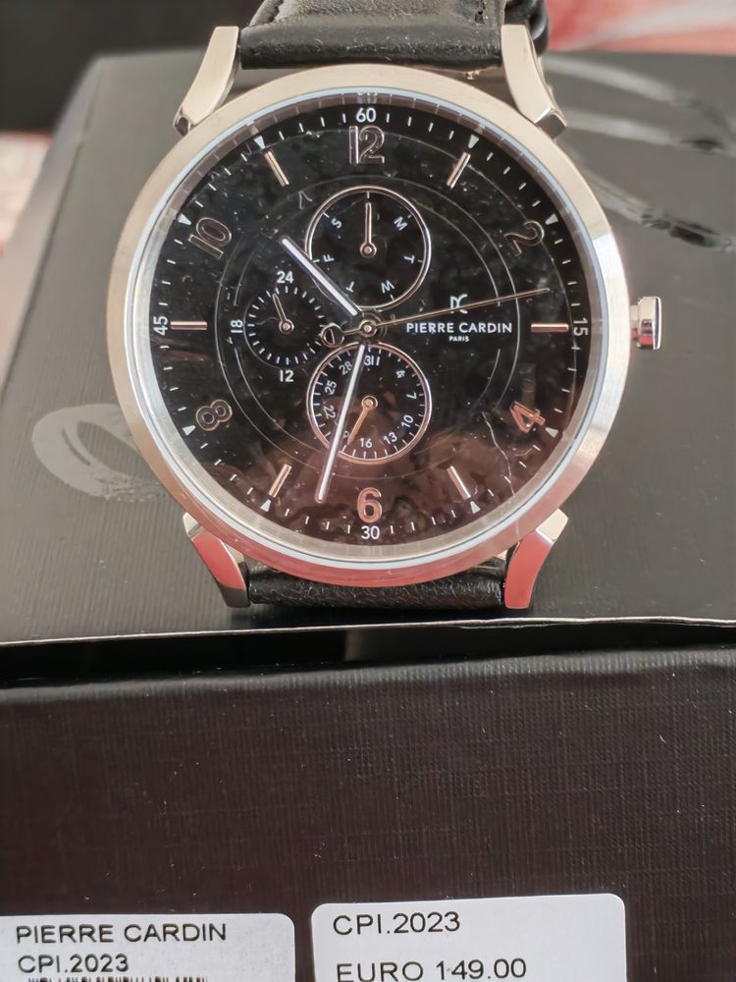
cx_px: 368
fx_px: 3062
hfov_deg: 13.7
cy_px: 491
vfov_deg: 18.2
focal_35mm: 108
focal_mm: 6.12
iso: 400
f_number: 1.9
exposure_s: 1/100
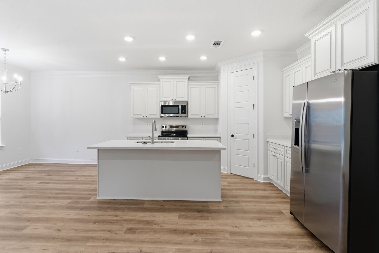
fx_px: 190
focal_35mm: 18
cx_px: 179
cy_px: 121
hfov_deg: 89.9
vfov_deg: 67.4
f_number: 8
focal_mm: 17
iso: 500
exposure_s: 1/80
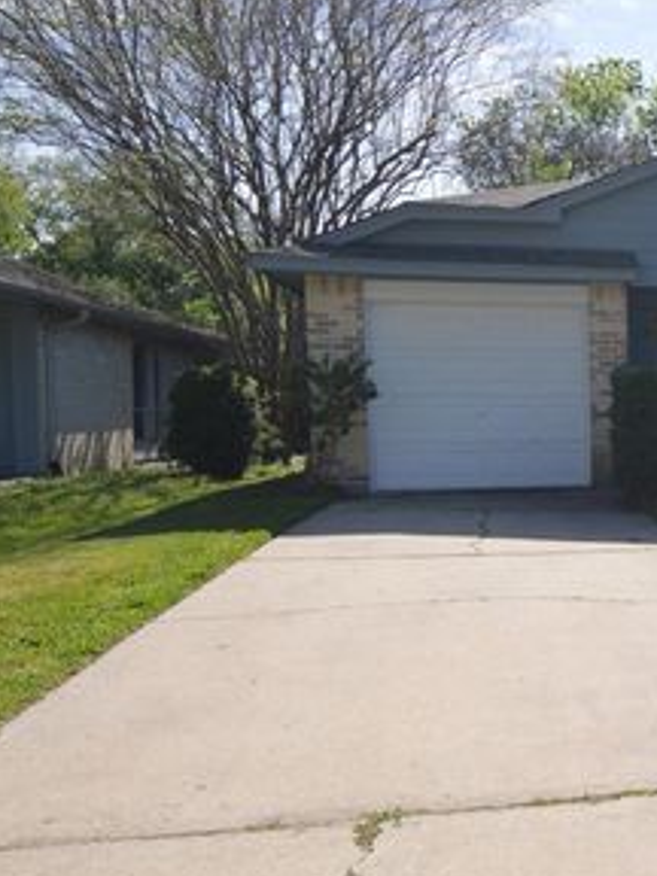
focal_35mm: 35
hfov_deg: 35.6
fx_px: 886
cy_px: 474
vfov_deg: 52.6
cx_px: 700
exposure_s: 1/200
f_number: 8
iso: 100
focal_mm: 14
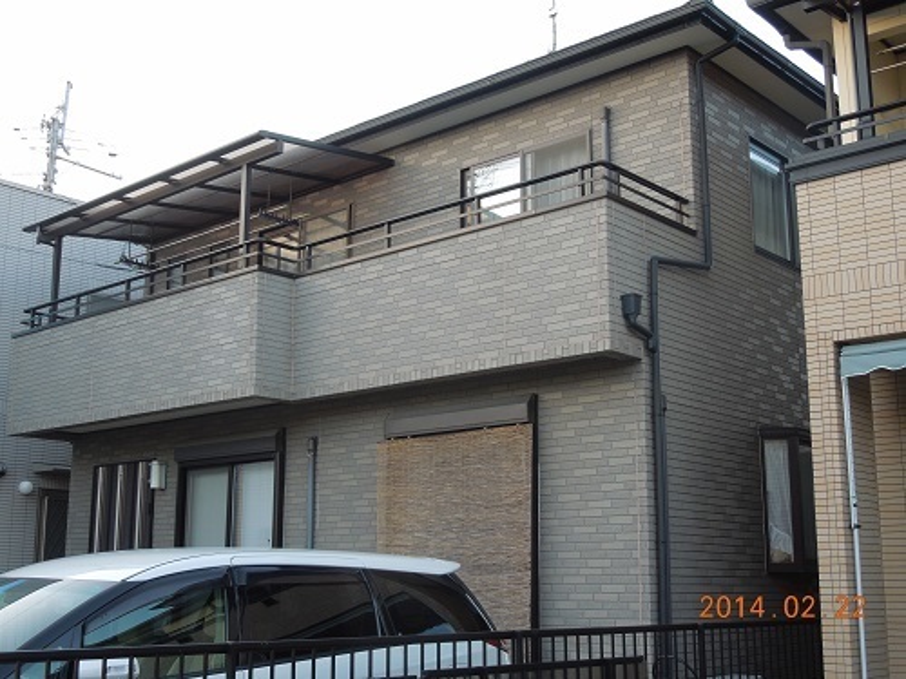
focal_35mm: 43
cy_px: 340
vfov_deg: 33.6
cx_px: 453
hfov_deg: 43.9
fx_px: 1125
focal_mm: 7.8
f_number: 3.9
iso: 110
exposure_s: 1/50
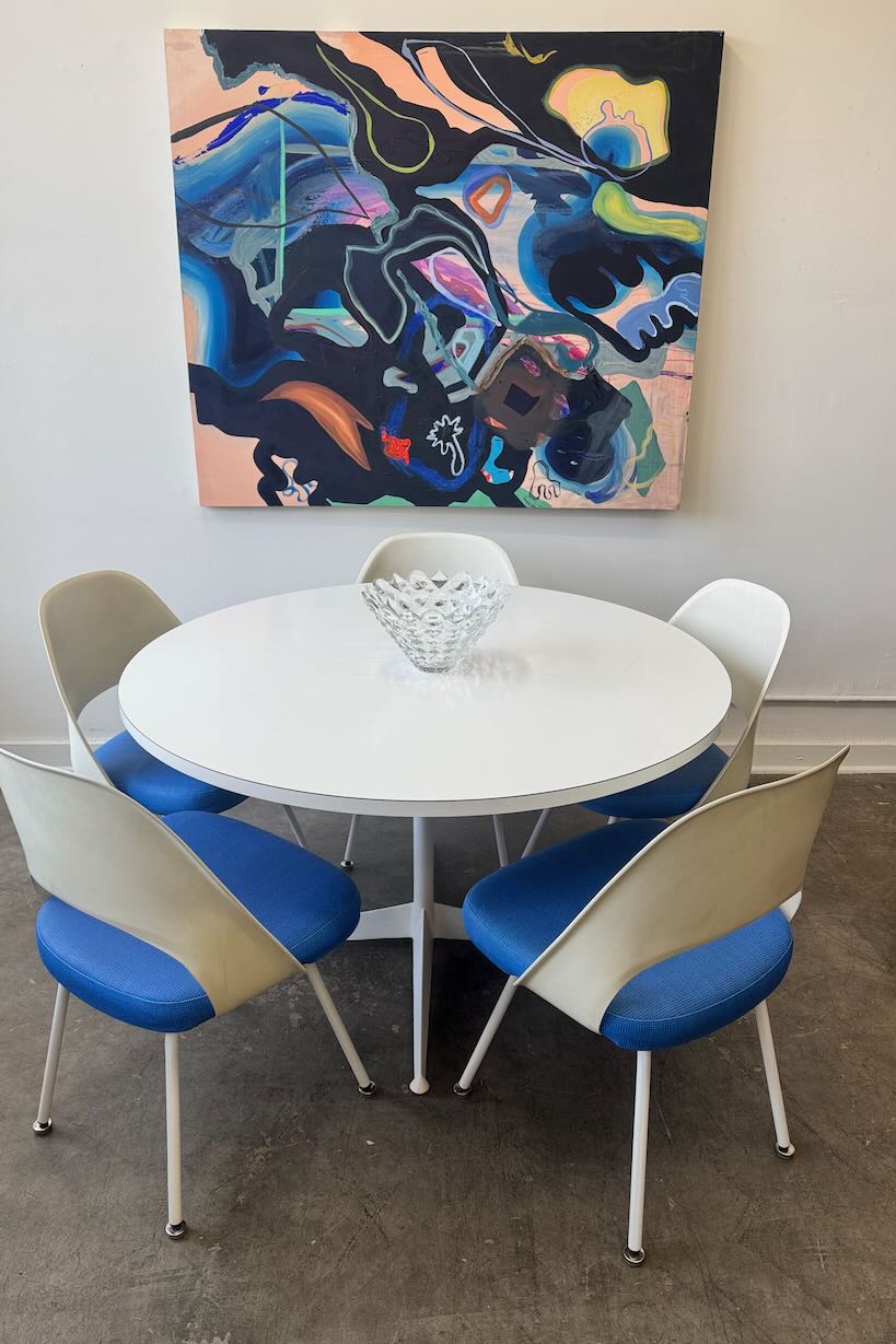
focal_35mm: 26
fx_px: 971
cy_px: 675
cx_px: 429
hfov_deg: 49.5
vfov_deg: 69.4
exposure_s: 1/120
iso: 80
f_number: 1.78
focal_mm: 6.76
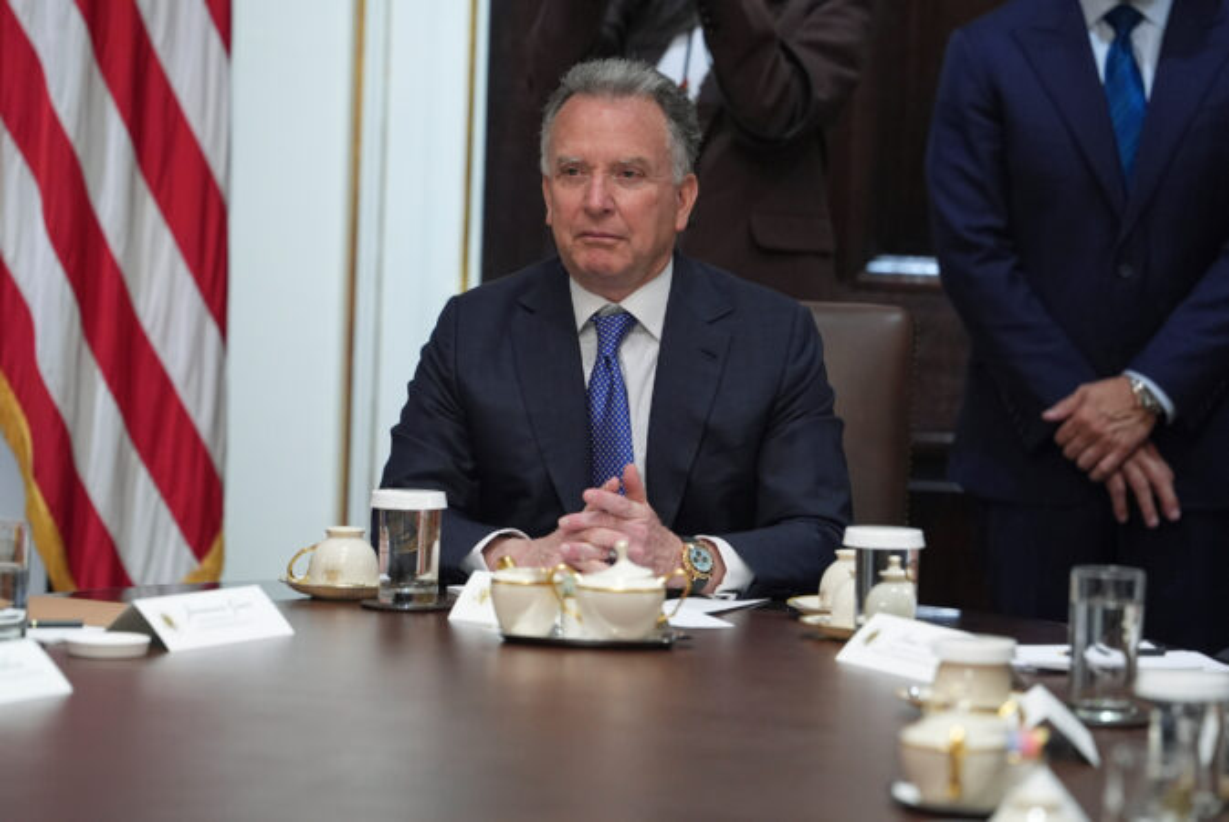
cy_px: 411
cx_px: 614
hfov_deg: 9.1
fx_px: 7688
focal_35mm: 225
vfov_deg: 6.1
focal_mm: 150
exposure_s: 1/250
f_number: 2.2
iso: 2000
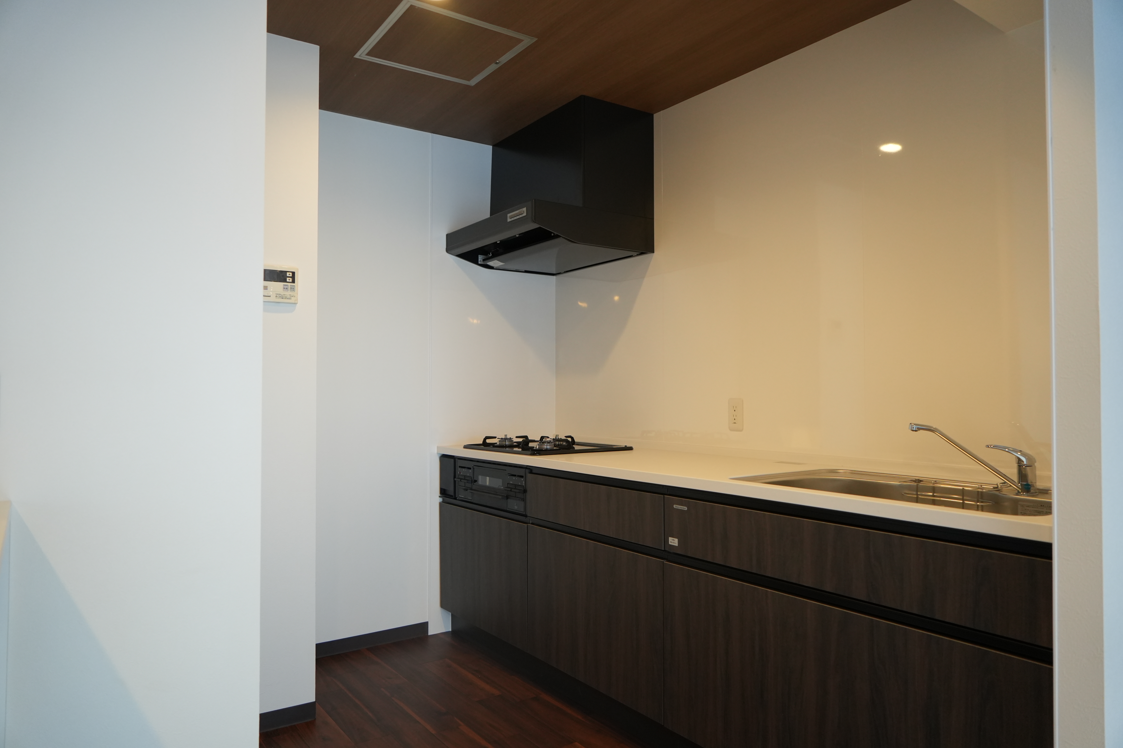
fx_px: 749
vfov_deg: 53.1
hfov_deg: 73.7
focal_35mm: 24
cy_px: 374
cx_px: 562
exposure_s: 1/160
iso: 2000
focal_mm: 24
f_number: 4
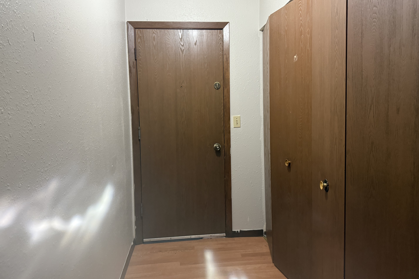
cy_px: 130
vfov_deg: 51.2
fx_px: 291
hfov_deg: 71.5
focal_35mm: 25
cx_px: 210
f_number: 1.78
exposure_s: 1/60
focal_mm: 6.76
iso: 500
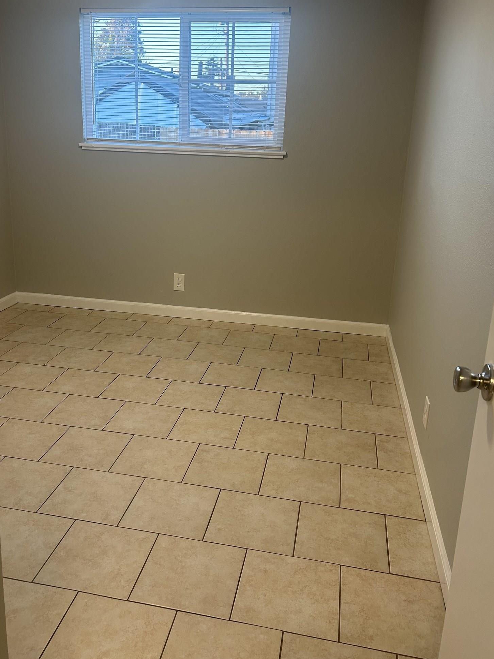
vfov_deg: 58.2
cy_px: 287
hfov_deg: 45.4
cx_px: 223
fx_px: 590
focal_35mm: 31
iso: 100
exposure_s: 1/120
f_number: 1.5
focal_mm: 5.7
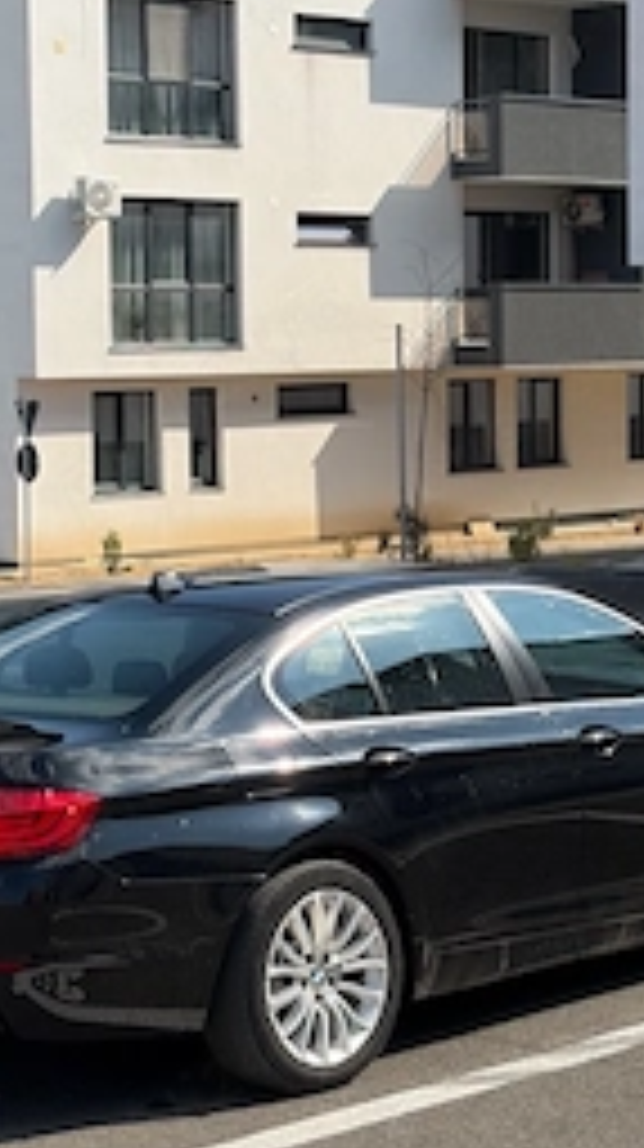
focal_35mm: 89
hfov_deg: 13.6
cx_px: 293
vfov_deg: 23.9
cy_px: 450
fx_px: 2708
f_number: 1.6
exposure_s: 1/2747
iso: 32
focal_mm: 5.96
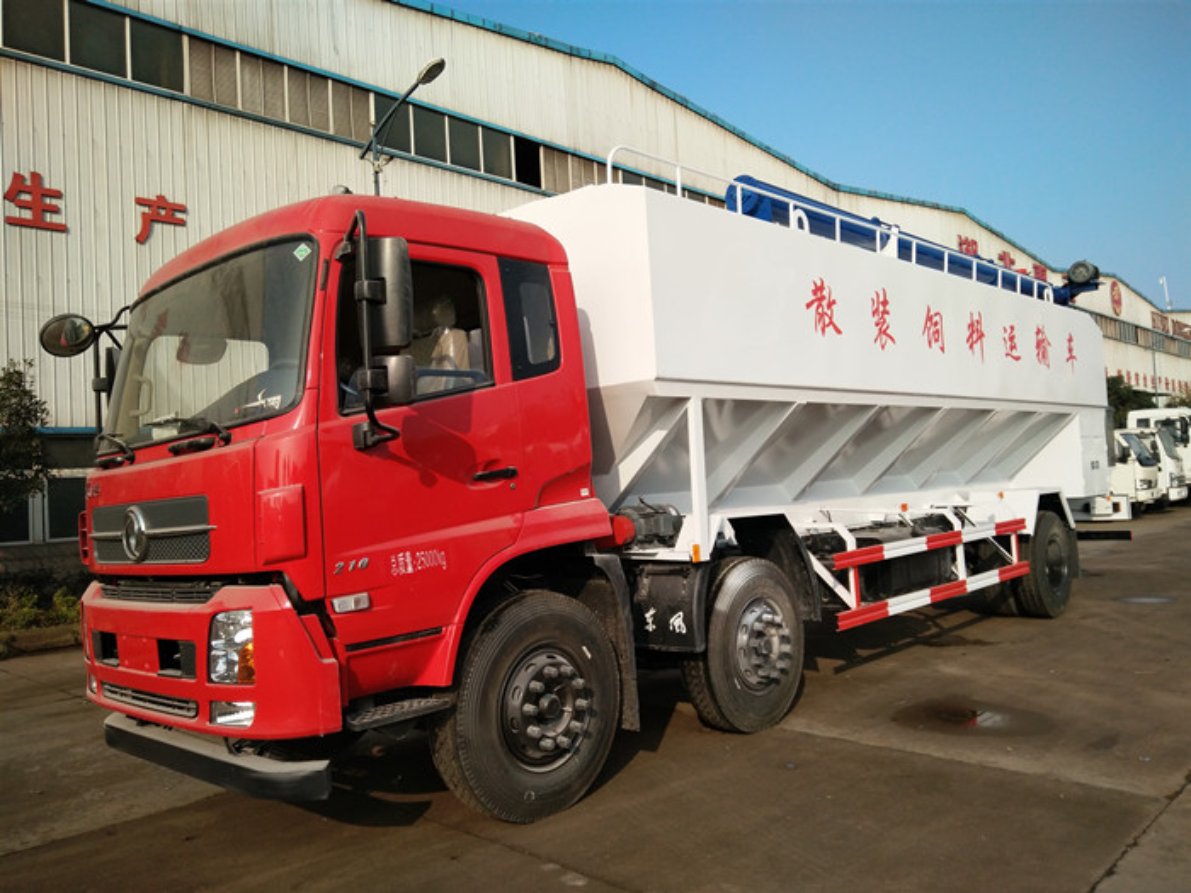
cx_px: 596
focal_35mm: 21
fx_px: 723
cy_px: 446
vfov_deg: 63.4
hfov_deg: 79.0
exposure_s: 1/1439
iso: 50
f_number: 2.2
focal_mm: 3.66
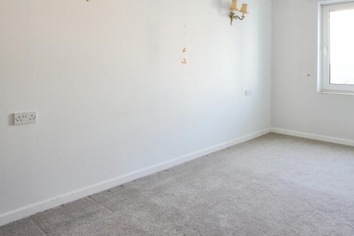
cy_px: 66
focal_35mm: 27
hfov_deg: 66.5
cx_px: 218
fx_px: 266
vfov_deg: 46.6
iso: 2000
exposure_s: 1/50
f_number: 9
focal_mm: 16
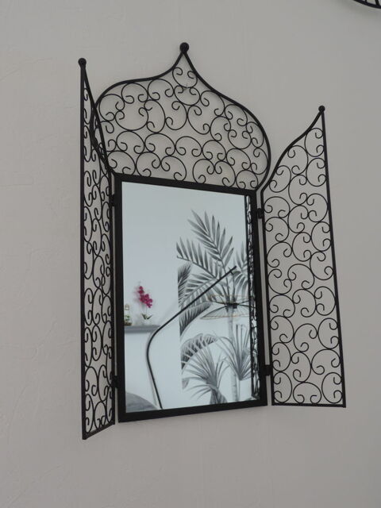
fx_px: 587
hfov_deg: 36.0
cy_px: 254
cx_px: 190
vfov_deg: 46.8
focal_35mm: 40
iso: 400
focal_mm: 7.1
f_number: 3.3
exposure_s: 1/25
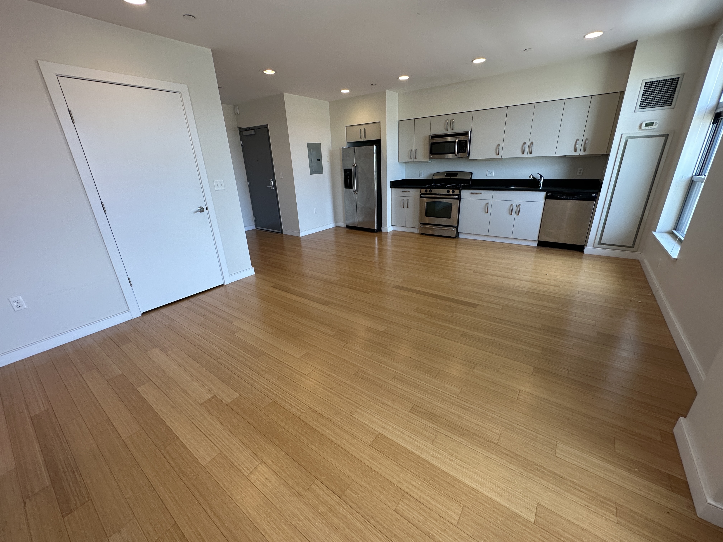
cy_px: 271
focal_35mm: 14
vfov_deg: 85.7
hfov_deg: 102.1
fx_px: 292
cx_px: 362
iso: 160
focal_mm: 2.22
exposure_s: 1/120
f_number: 2.2
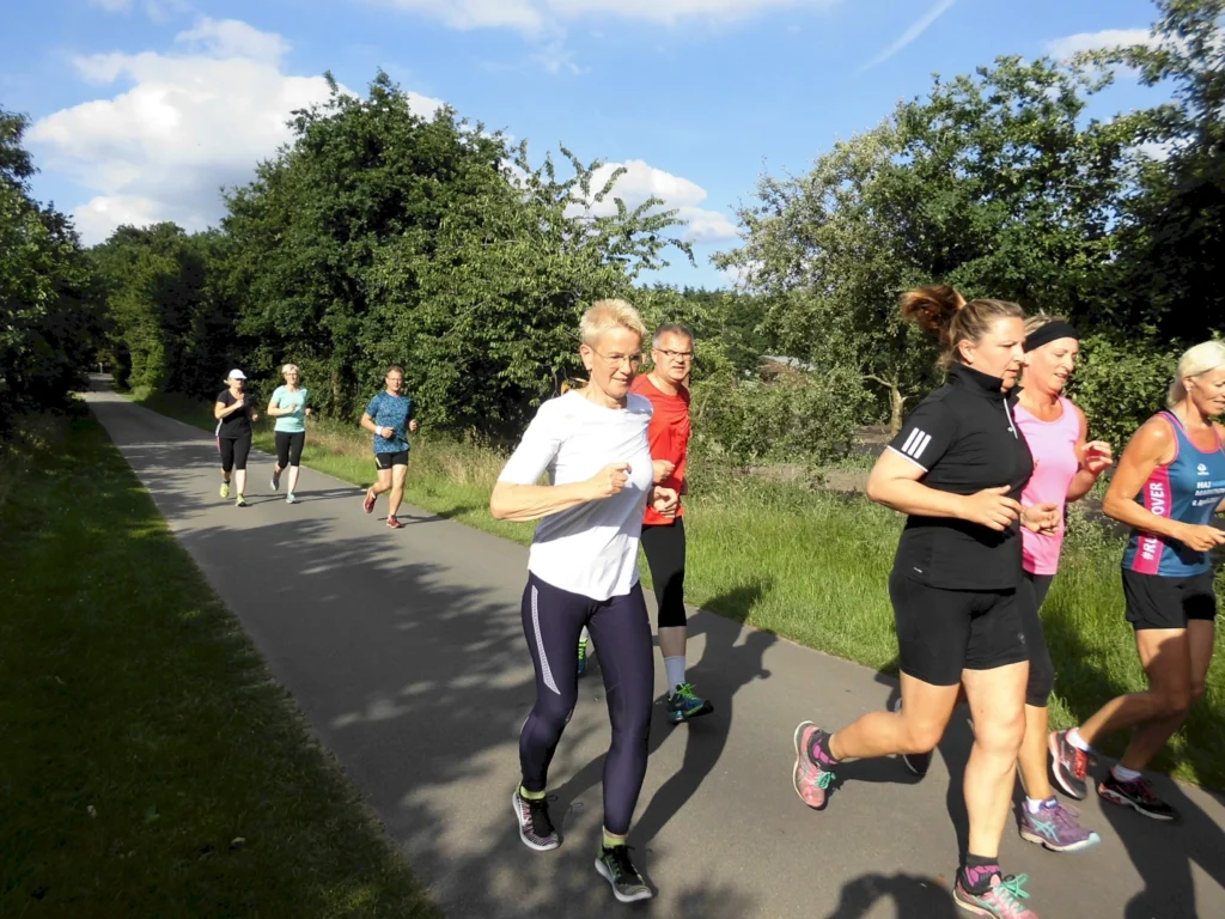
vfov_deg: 53.1
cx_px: 612
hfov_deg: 67.3
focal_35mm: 26
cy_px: 460
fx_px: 920
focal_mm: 4.6
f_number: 3.2
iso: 64
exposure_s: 1/500
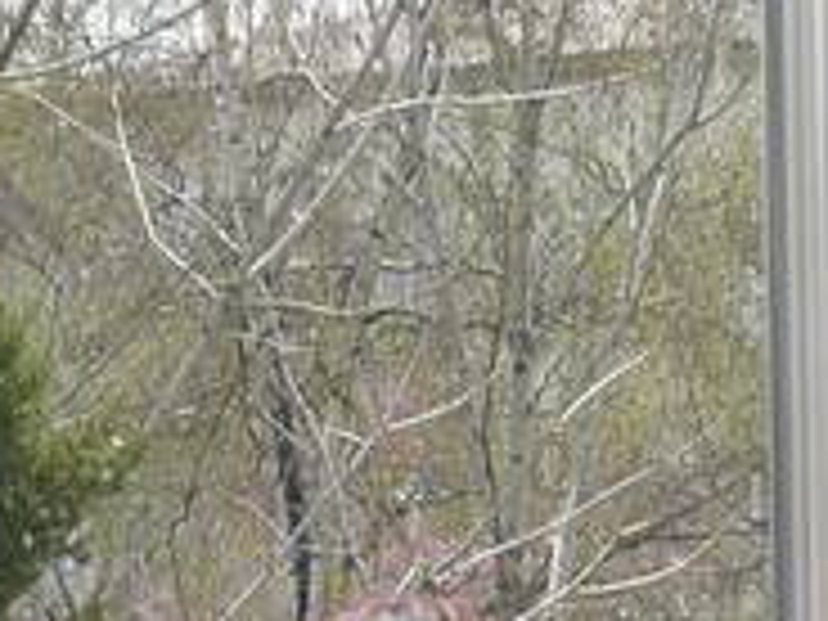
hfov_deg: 5.3
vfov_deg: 4.0
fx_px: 8922
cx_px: 504
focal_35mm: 373
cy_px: 1116
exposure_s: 1/200
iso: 100
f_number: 4.5
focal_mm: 14.3
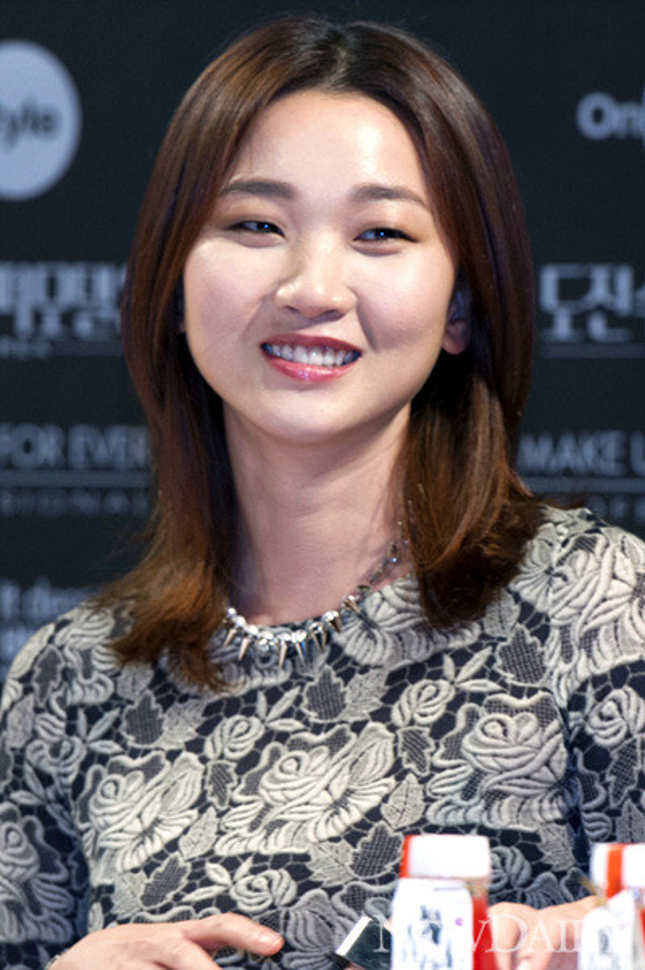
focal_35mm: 195
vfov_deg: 10.6
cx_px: 322
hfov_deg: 7.0
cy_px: 485
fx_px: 5246
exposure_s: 1/200
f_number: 4
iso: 800
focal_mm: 195
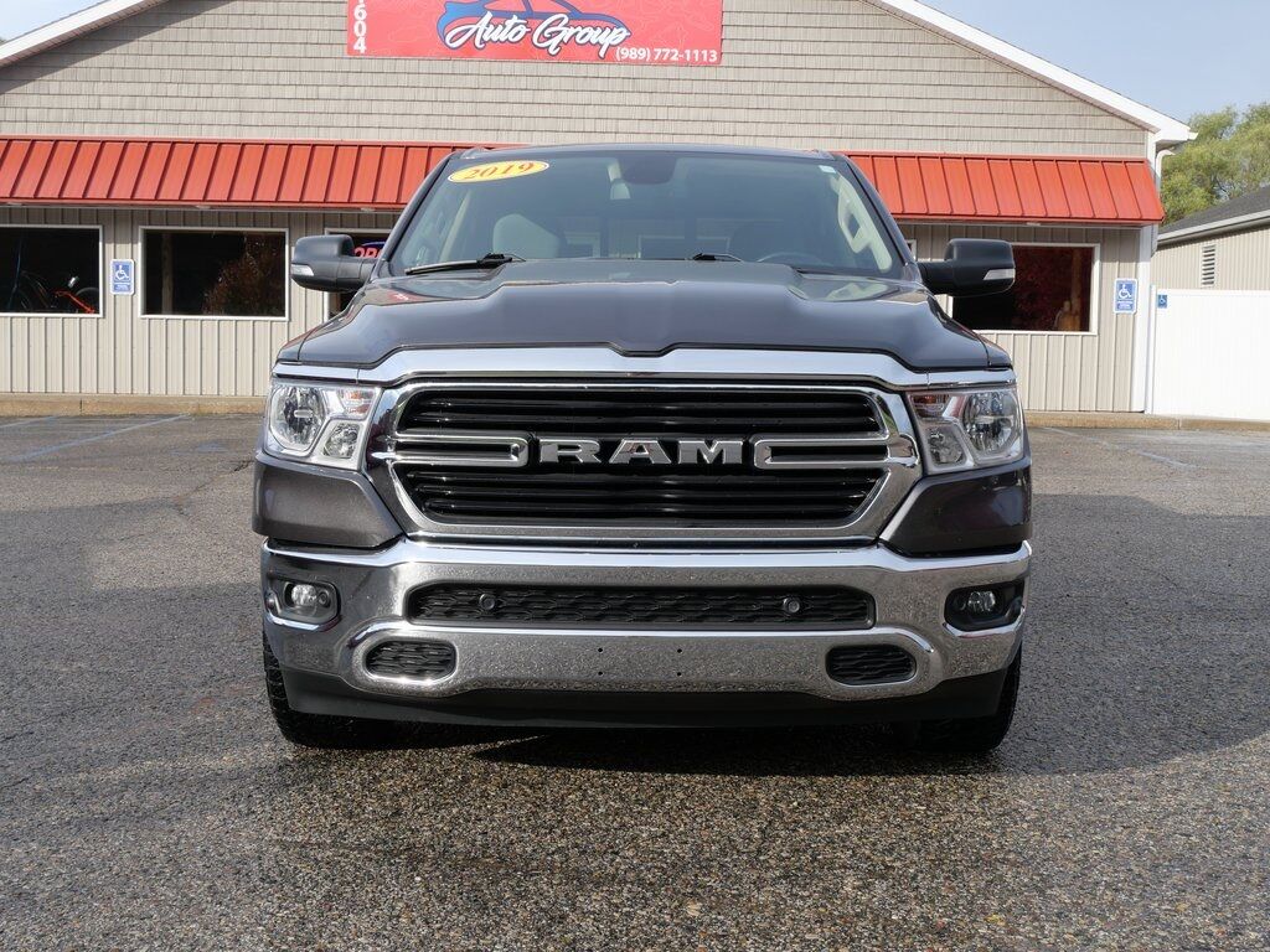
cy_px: 476
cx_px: 635
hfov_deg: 42.9
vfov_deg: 32.9
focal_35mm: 44
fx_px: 1614
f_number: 8
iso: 200
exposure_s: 1/250
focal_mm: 22
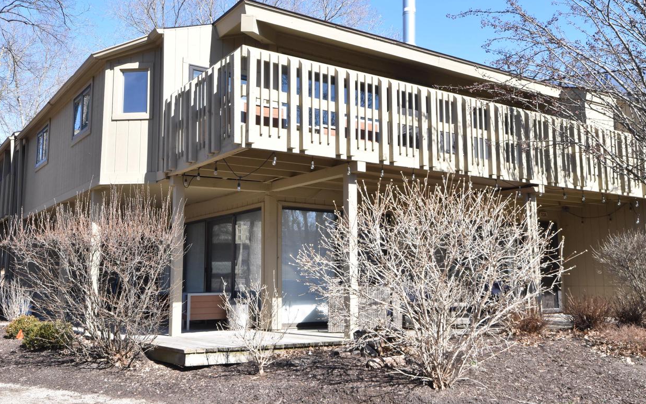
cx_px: 335
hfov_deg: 55.3
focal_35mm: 35
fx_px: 616
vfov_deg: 36.3
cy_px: 192
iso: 800
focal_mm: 22
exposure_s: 1/400
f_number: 10
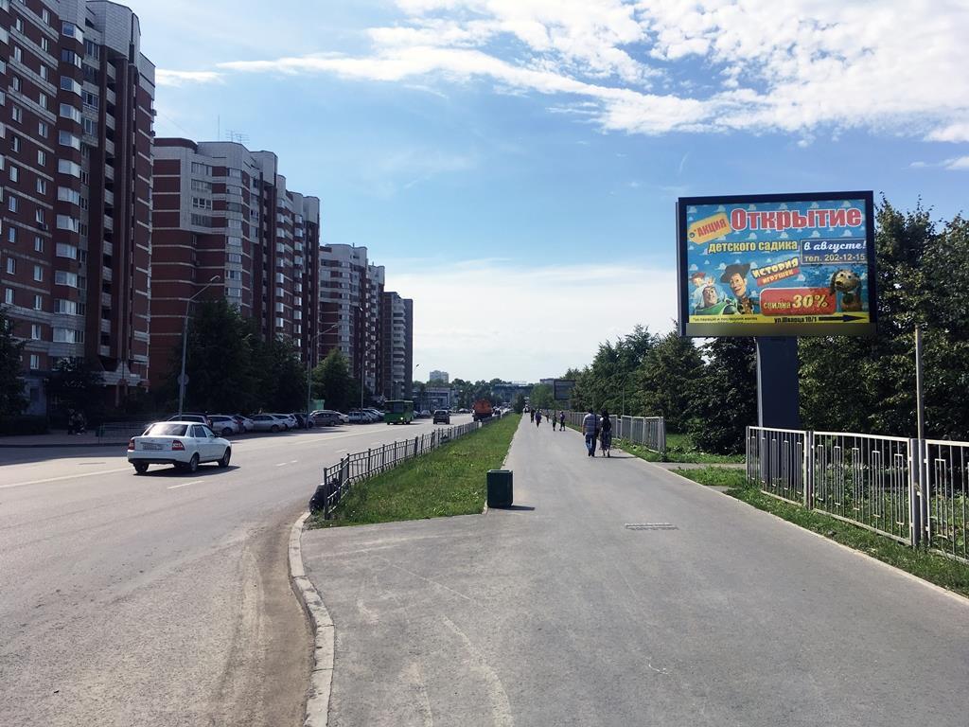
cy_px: 364
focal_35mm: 29
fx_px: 812
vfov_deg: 48.2
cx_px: 484
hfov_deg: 61.7
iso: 25
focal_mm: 4.15
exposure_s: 1/2024
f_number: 2.2
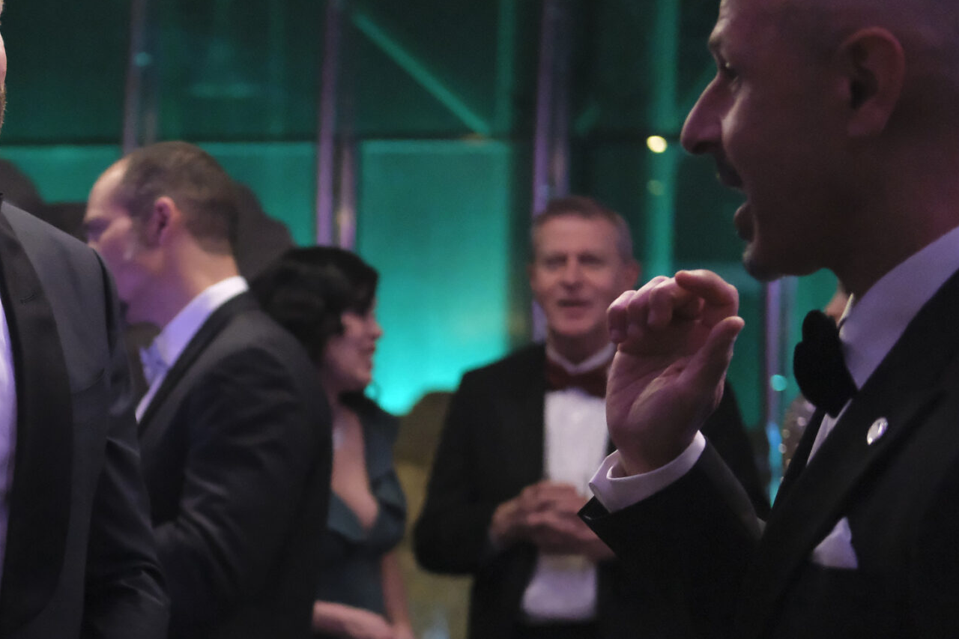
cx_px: 127
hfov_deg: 19.0
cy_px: 432
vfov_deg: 12.9
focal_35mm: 106
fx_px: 2823
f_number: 2
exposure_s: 1/200
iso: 10000
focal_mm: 35
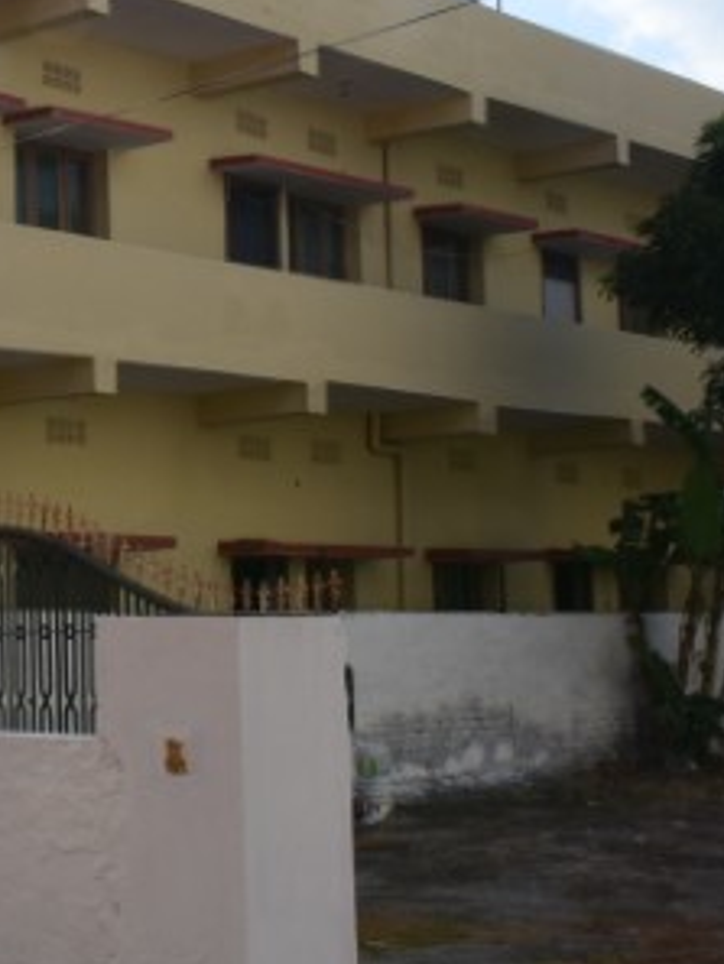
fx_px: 2146
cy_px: 331
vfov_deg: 25.2
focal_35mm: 77
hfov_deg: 18.1
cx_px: -166
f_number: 18
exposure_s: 1/125
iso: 200
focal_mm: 22
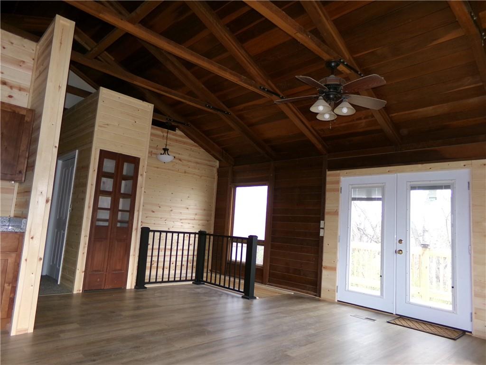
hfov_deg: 71.6
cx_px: 243
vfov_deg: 56.8
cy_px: 182
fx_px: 337
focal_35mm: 24
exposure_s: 1/34
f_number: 3.7
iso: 200
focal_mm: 4.3
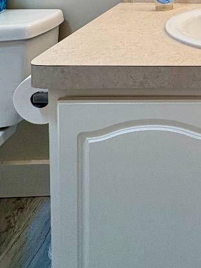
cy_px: -44
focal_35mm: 39
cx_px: 256
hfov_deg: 30.0
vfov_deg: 37.6
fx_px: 302
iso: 200
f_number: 2.2
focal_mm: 2.22
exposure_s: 1/60
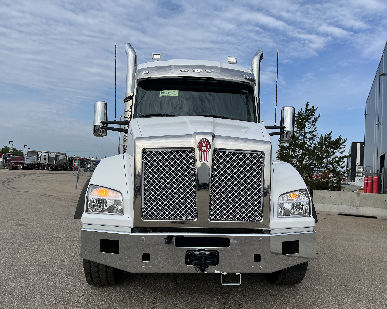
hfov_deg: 62.2
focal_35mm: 28
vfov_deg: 51.5
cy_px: 158
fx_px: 321
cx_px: 194
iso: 50
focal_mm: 5.1
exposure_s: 1/3413
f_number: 1.6
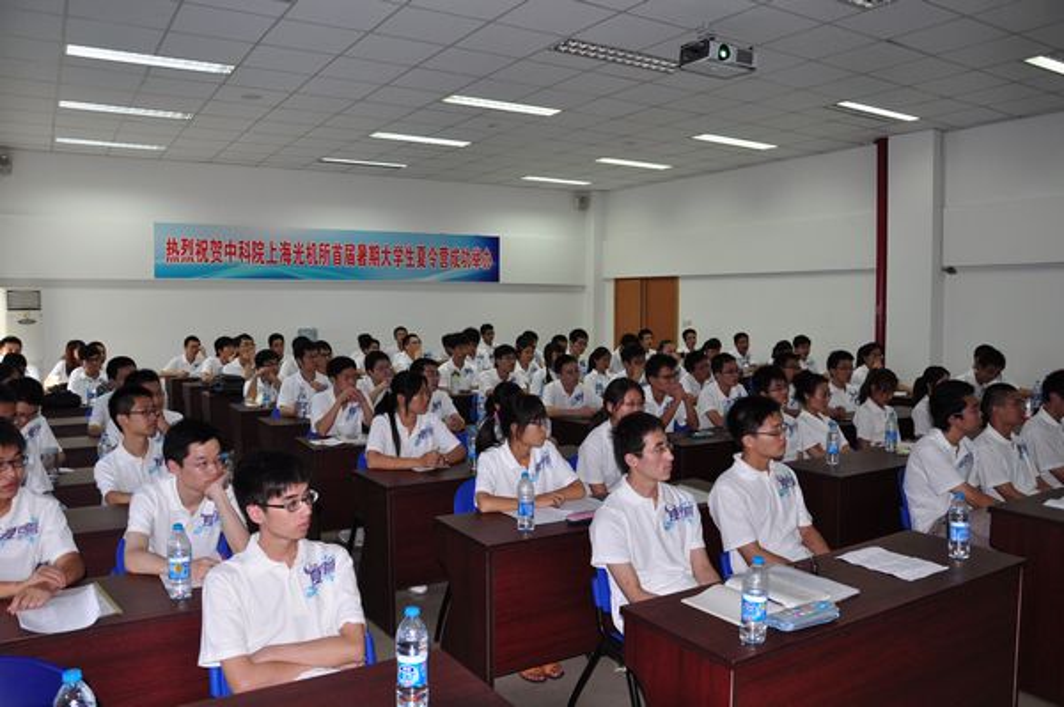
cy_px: 354
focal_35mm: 27
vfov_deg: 47.9
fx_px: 797
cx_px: 532
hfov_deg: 67.4
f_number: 6.3
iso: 640
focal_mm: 18
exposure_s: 1/60
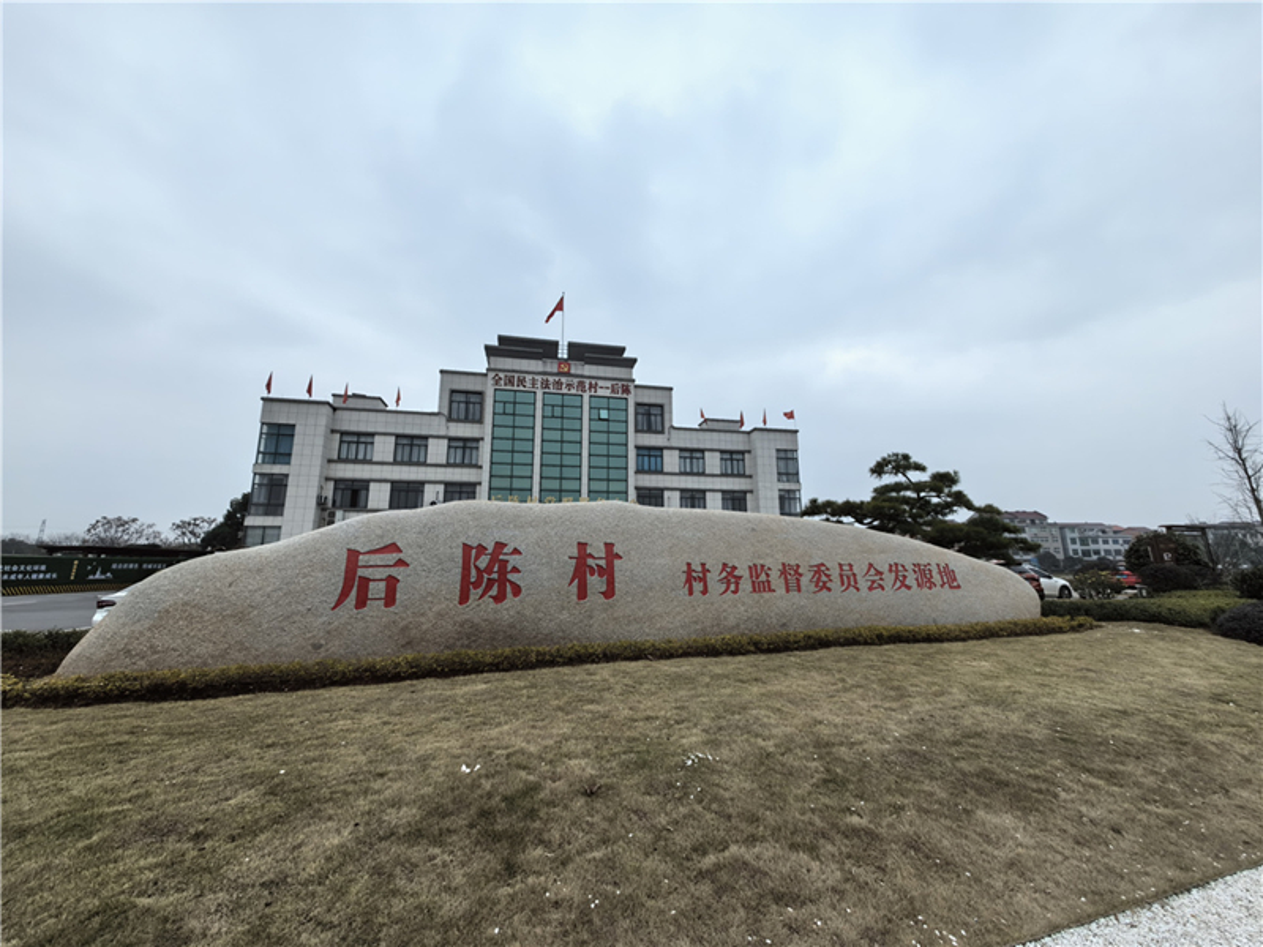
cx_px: 632
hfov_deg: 106.2
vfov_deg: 89.9
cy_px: 474
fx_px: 474
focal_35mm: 13
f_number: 2.2
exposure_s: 1/215
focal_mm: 1.95
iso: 50
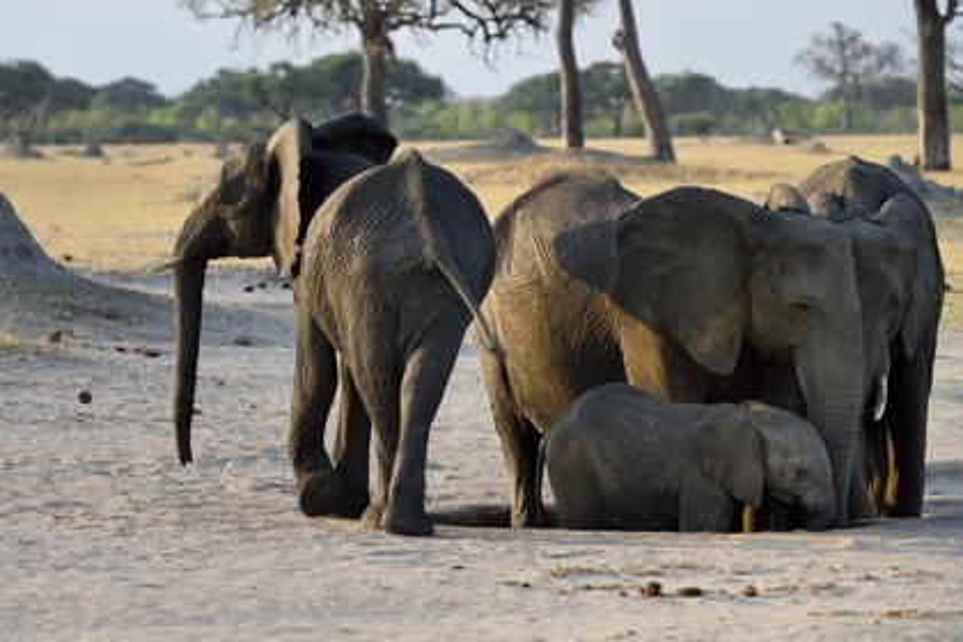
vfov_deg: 7.0
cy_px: 321
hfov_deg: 10.5
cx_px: 482
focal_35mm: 195
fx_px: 5216
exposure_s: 1/2000
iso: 800
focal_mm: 195
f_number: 4
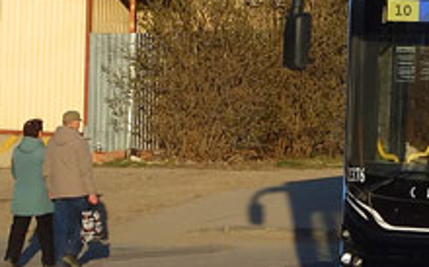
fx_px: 2534
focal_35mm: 217
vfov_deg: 5.9
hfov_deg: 9.4
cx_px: 644
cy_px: -275
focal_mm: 14.4
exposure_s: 1/500
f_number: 6.3
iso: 125
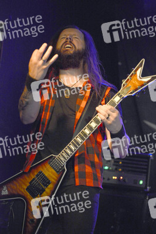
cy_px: 117
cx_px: 78
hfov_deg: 11.4
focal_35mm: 120
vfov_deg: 17.1
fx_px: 781
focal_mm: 120
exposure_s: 1/200
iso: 4000
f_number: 2.8
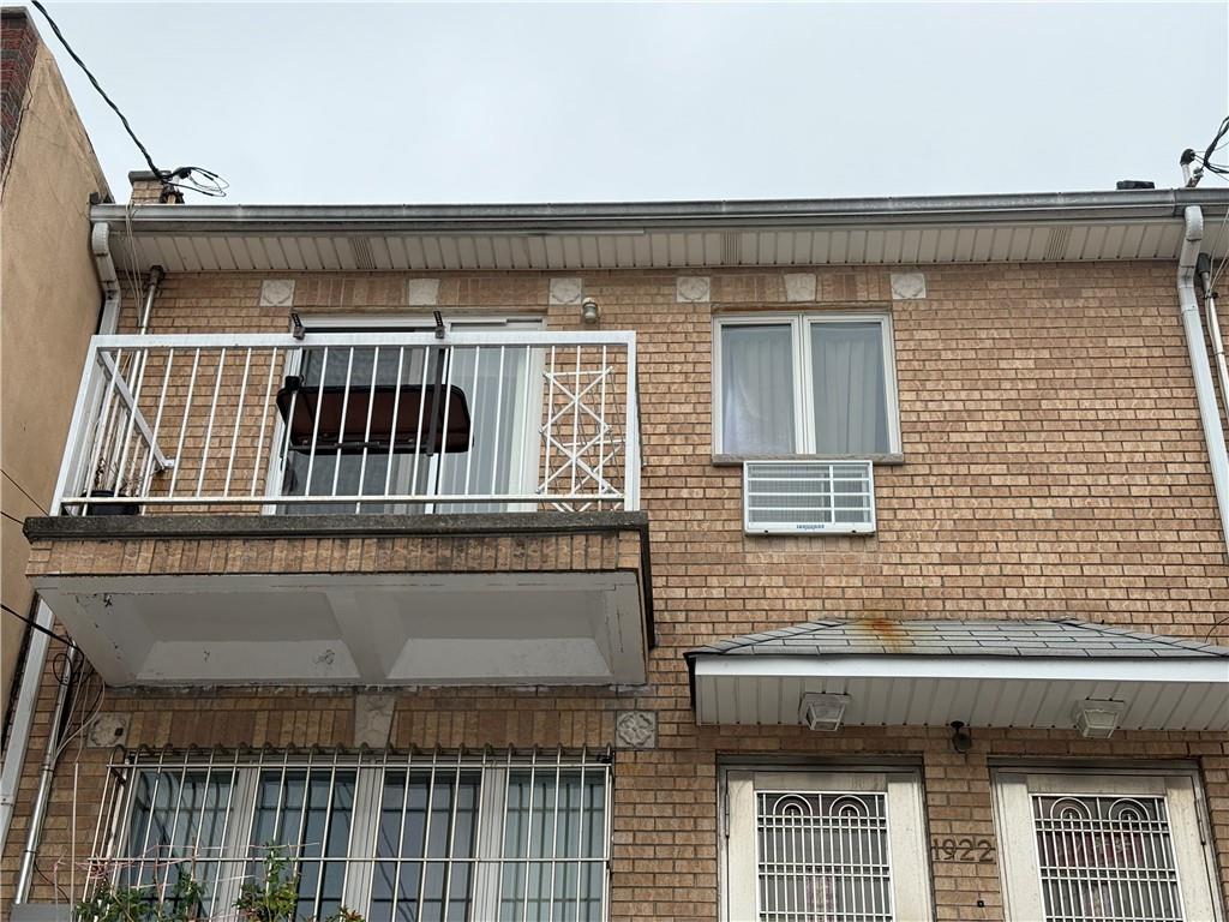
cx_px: 614
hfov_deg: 39.7
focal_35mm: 48
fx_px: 1704
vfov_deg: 30.3
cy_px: 461
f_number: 1.78
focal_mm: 6.76
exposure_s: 1/1330
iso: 80
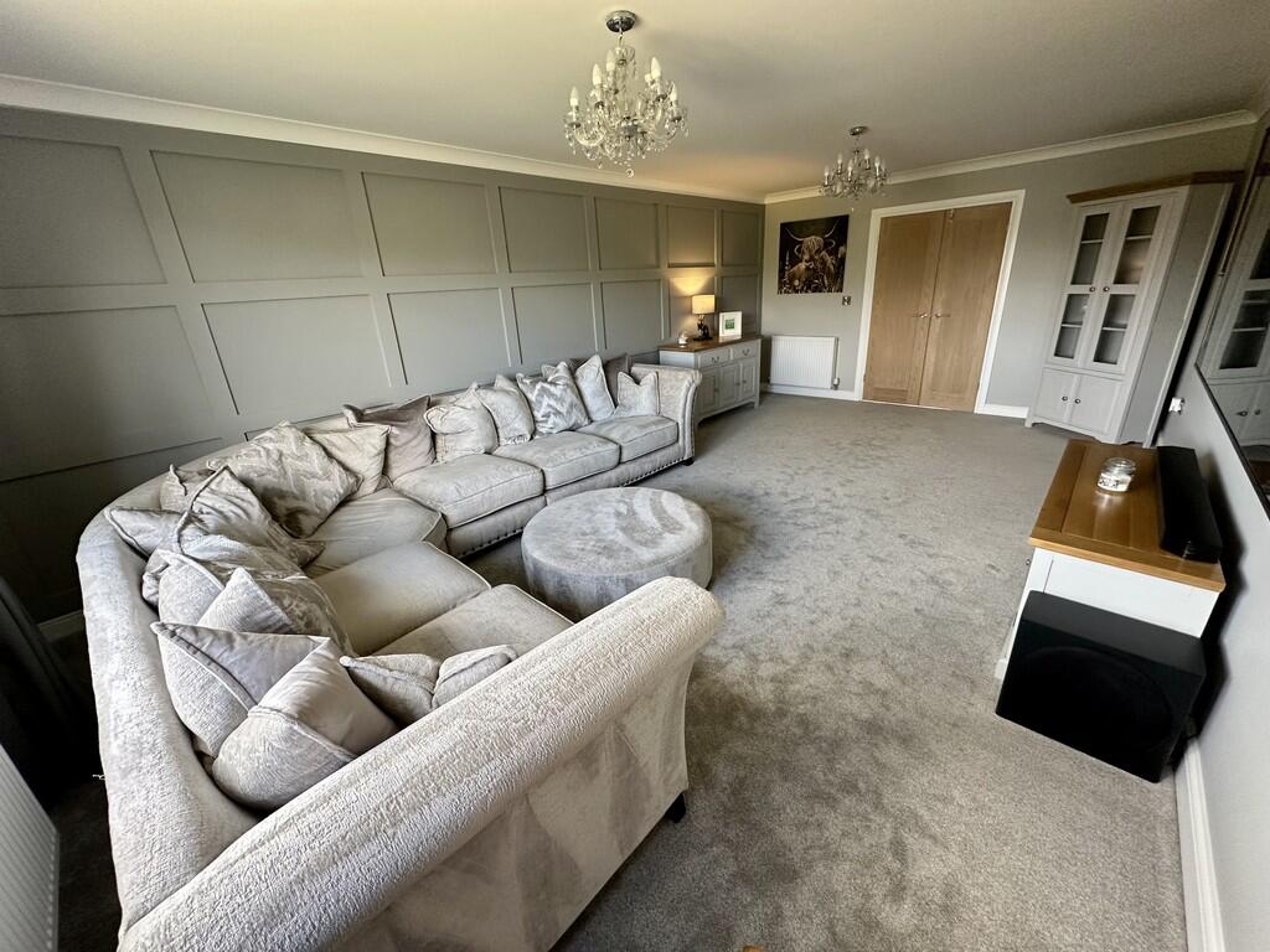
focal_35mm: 14
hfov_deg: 102.1
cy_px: 476
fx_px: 514
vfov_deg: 85.7
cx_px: 635
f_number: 2.2
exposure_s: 1/99
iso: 200
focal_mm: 2.22
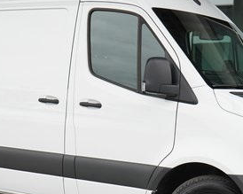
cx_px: 115
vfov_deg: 17.0
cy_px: 121
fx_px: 647
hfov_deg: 21.3
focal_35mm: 90
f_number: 8
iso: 1250
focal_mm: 41
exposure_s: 1/1000
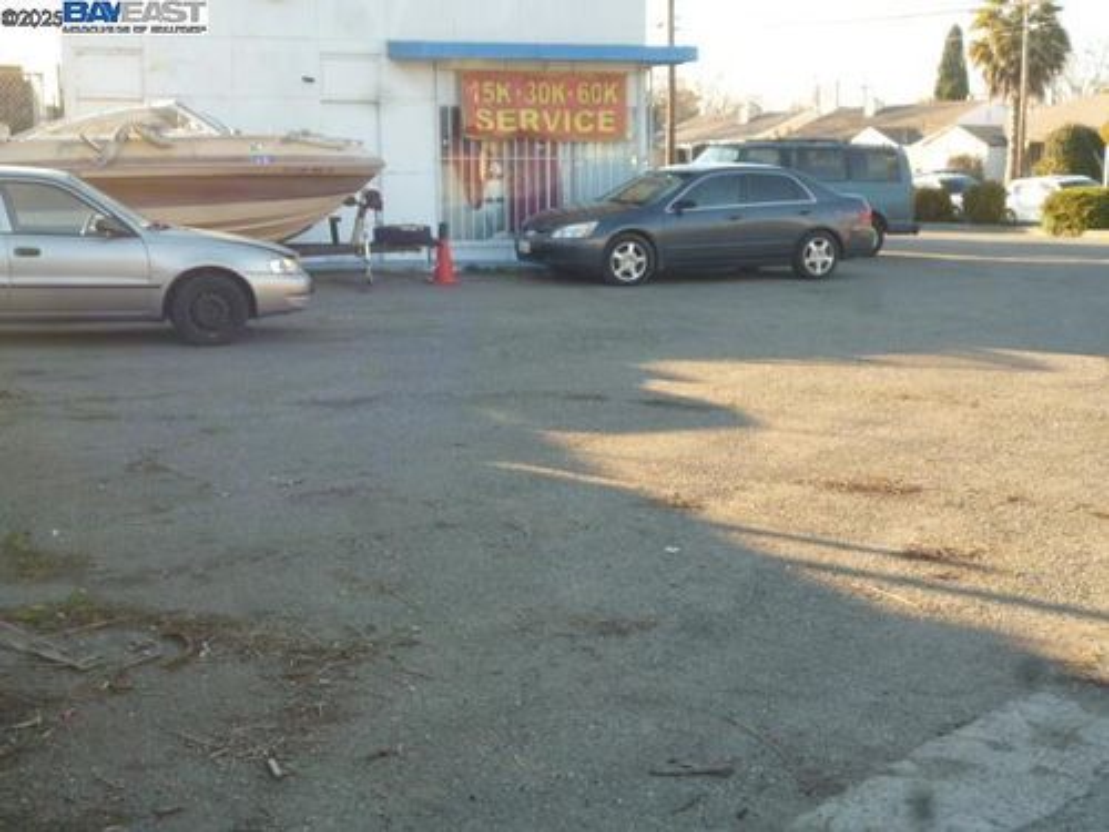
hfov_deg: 39.7
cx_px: 554
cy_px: 416
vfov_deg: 30.3
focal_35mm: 48
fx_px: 1538
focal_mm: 8.6
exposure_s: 1/100
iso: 100
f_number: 4
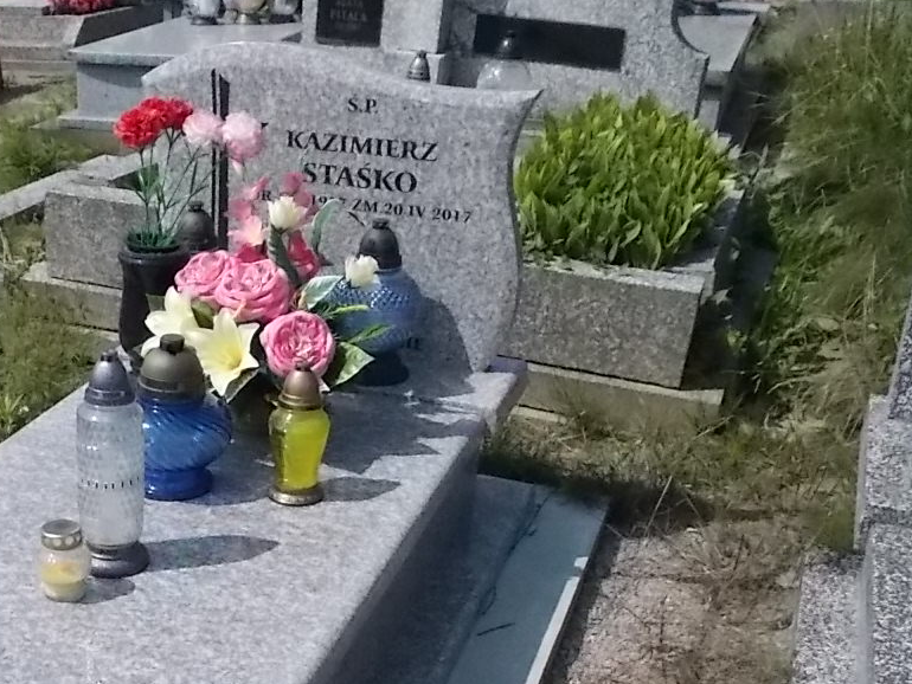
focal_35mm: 54
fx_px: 1423
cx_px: 193
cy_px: 574
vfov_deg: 26.4
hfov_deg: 34.5
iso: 400
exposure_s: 1/1250
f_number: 8
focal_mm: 4.6
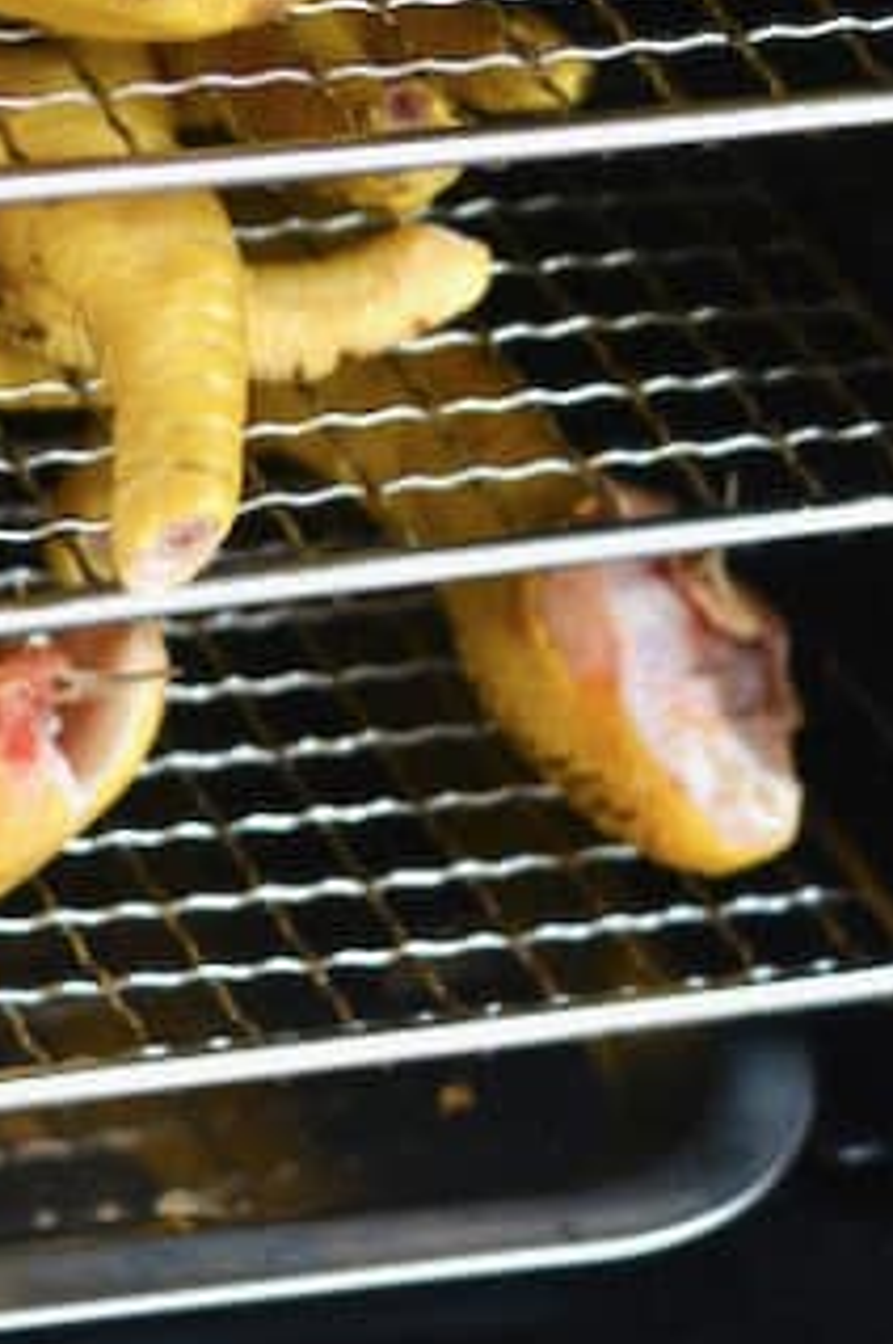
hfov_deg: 6.0
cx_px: -307
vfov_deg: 9.0
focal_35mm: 226
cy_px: -126
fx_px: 8427
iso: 320
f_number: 3.5
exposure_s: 1/60
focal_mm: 50
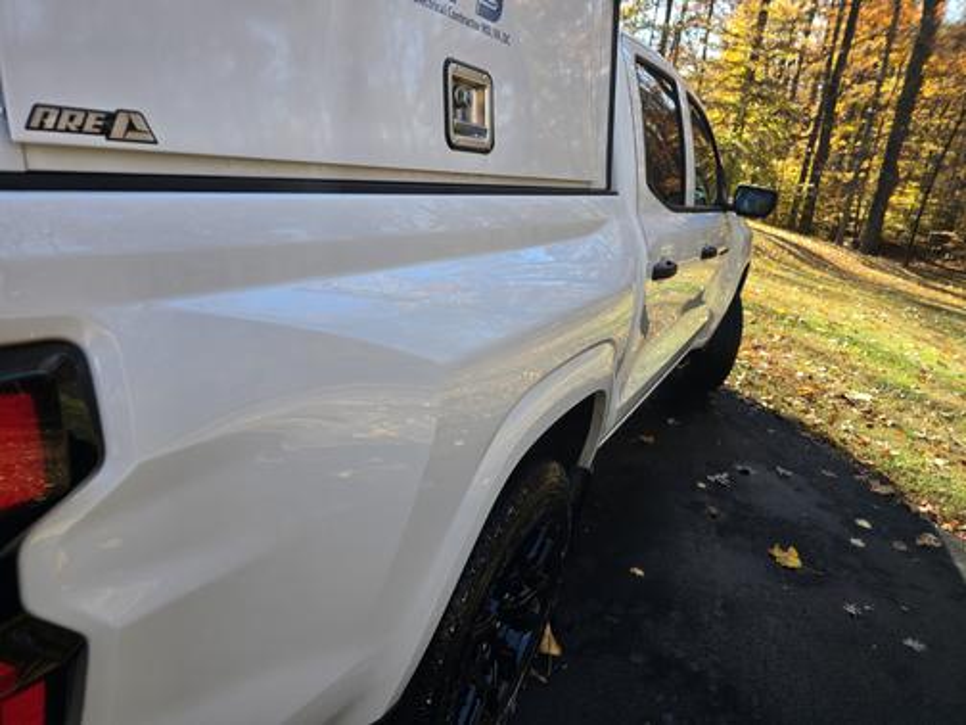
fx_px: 642
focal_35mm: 23
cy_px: 362
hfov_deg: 73.9
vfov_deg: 58.9
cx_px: 483
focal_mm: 6.3
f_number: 1.7
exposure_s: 1/106
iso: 12
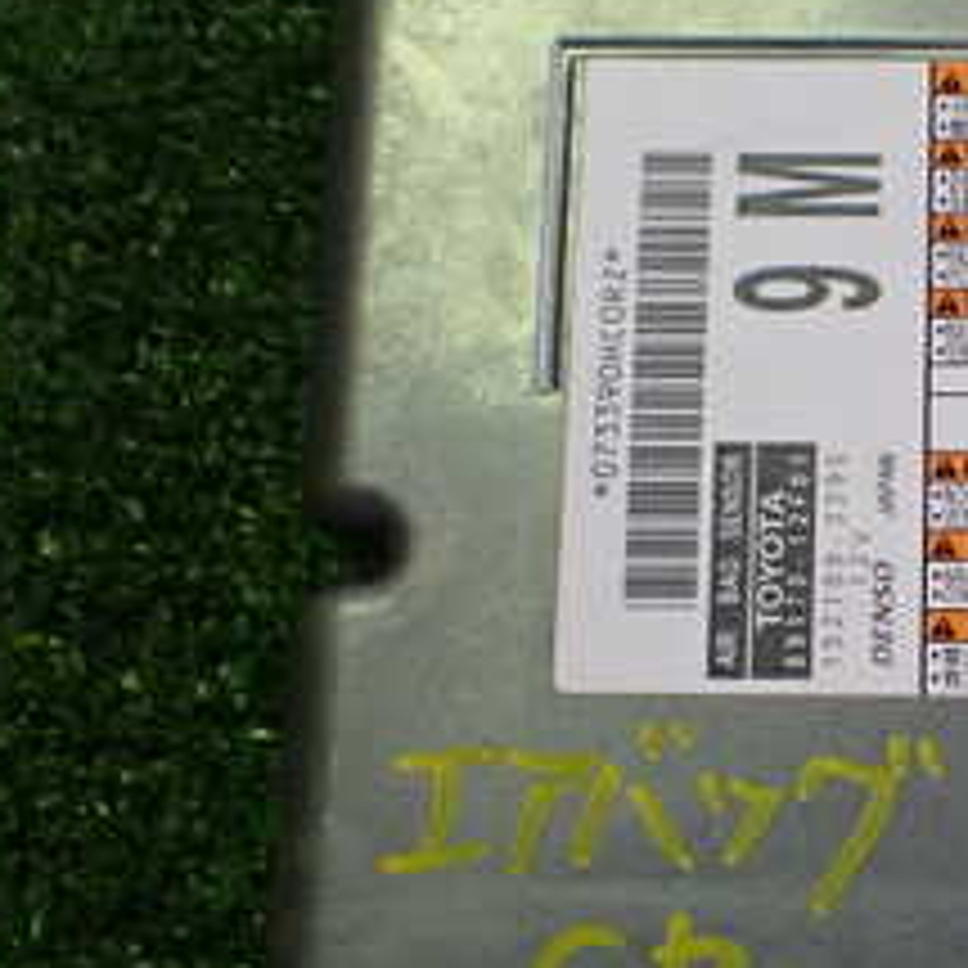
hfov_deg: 22.3
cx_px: 1004
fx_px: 2341
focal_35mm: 74
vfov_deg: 23.4
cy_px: 518
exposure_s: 1/125
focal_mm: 5.4
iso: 500
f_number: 2.3
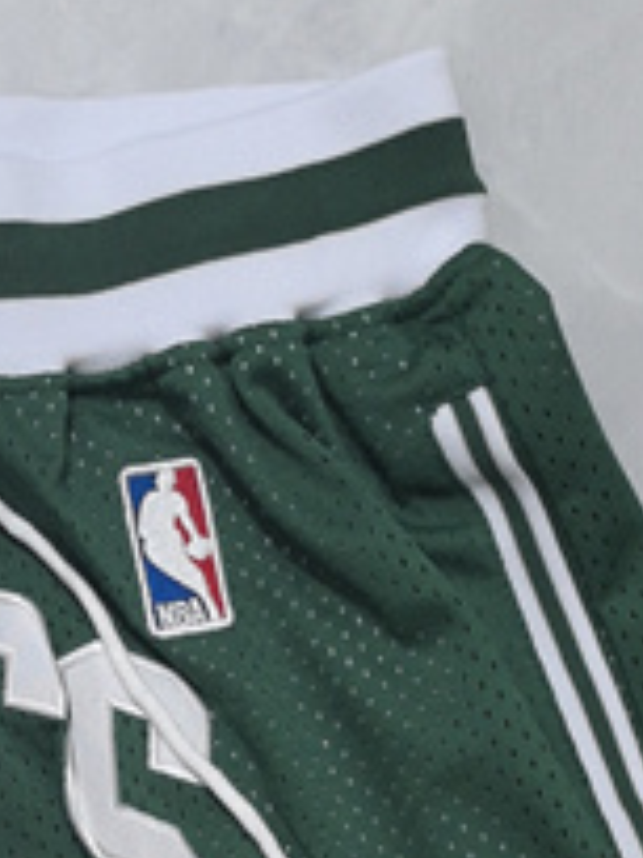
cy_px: 921
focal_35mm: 106
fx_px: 2625
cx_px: -151
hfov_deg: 13.5
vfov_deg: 17.9
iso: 320
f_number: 2
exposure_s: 1/40
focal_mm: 5.75
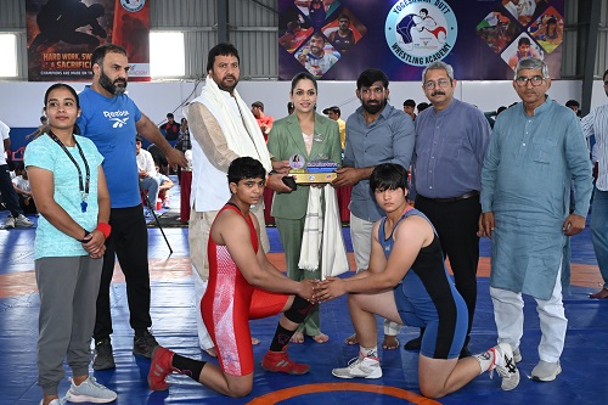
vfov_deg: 31.9
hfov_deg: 46.4
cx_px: 304
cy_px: 202
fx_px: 709
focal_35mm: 42
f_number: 6.3
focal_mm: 42
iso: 4000
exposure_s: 1/160
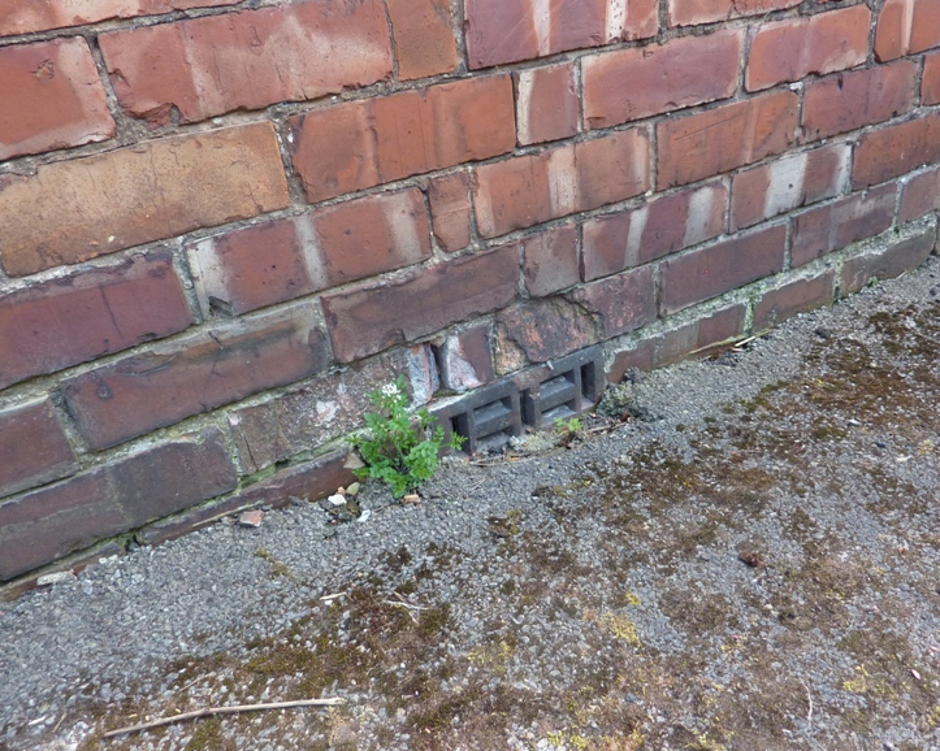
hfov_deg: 64.1
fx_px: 751
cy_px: 381
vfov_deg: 53.2
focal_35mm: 27
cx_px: 491
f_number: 3.3
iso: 160
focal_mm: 4.1
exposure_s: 1/80
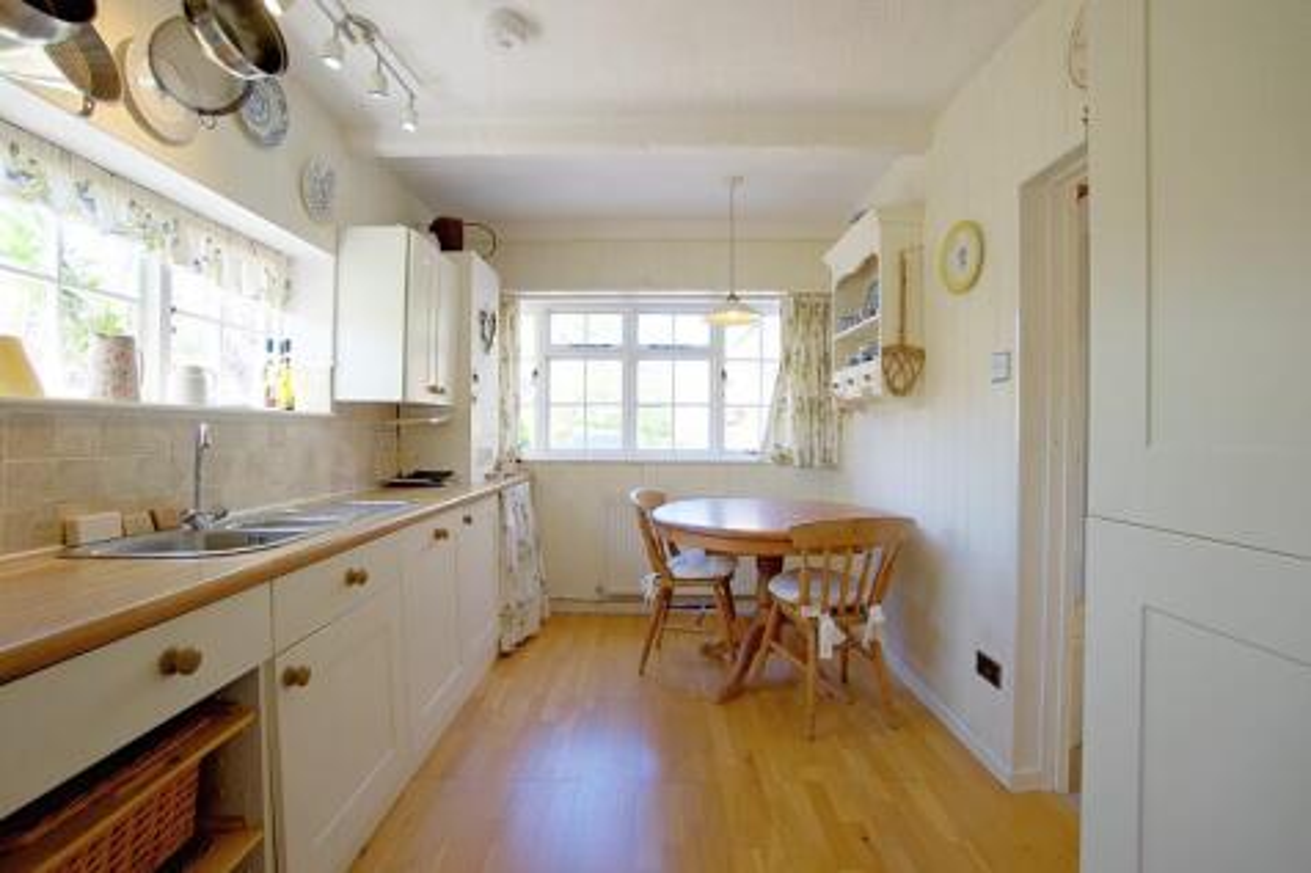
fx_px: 546
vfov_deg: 77.3
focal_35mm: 15
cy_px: 436
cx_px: 656
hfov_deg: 100.4
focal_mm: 10
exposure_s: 1/60
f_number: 4
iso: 125
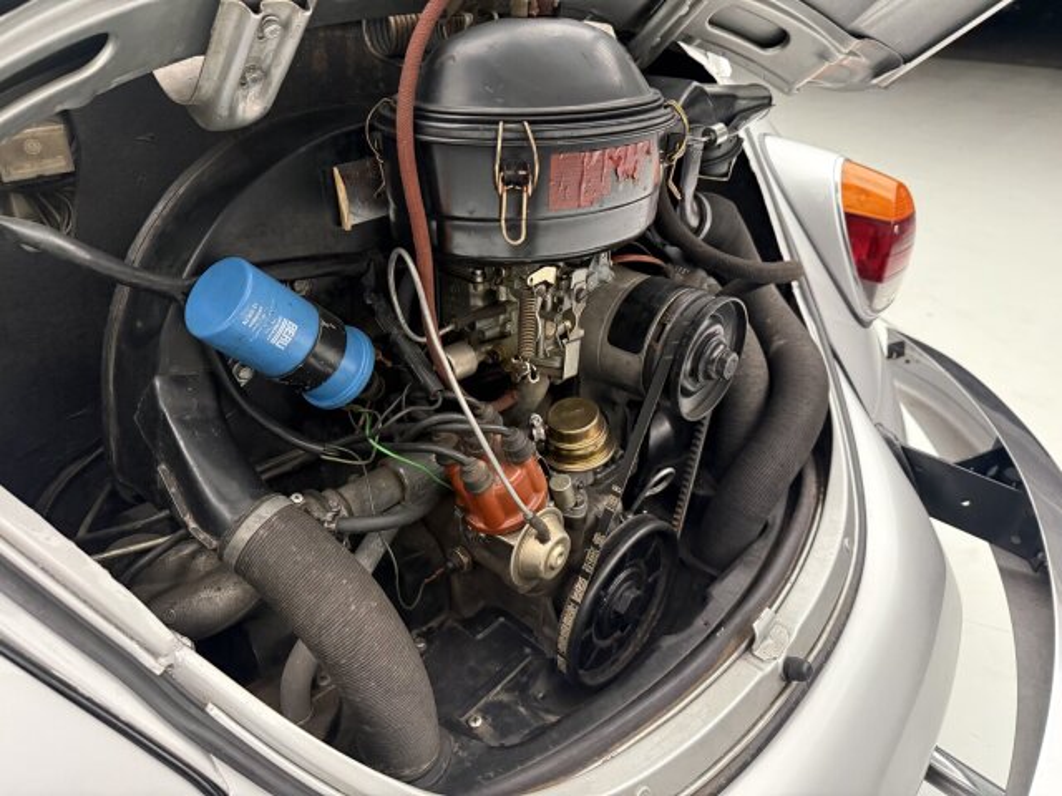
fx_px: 736
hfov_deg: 71.6
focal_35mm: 24
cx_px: 531
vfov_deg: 56.8
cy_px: 398
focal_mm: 6.76
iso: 500
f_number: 1.78
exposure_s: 1/49
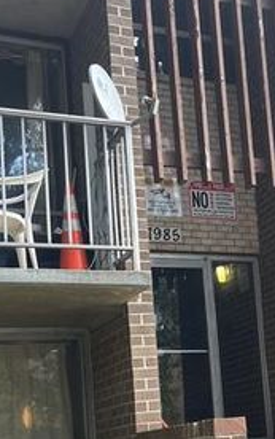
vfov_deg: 31.4
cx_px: 280
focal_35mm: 64
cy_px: 327
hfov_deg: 19.7
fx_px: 766
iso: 40
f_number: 1.6
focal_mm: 5.1
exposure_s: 1/121
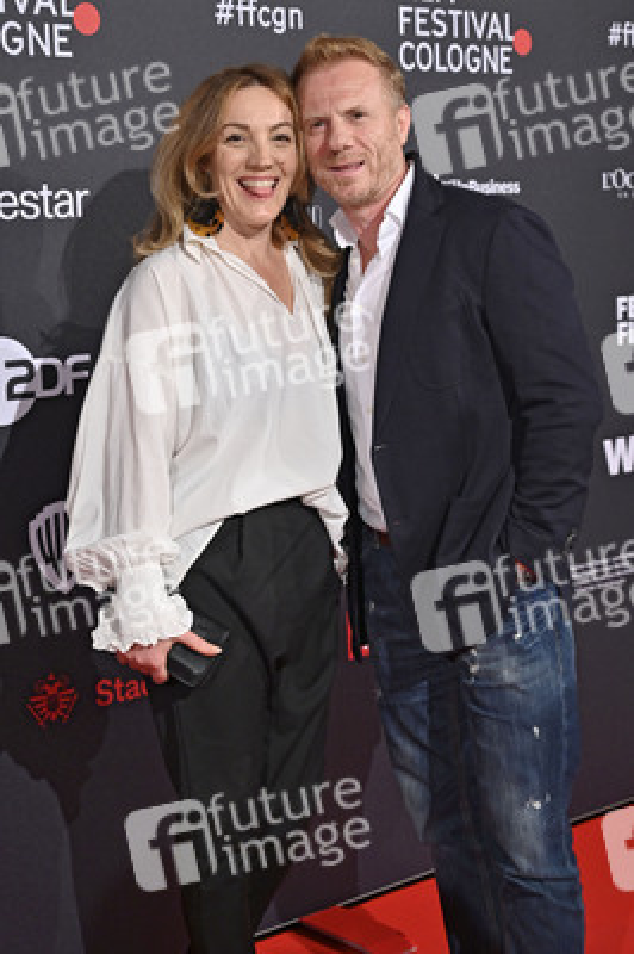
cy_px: 477
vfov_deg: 35.7
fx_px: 1482
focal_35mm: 56
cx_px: 317
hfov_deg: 24.2
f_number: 4
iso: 1000
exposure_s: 1/200
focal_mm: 56
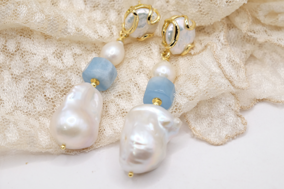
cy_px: 94
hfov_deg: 17.1
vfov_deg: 11.4
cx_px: 142
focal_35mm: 120
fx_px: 947
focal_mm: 80
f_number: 8
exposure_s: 1/50
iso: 800
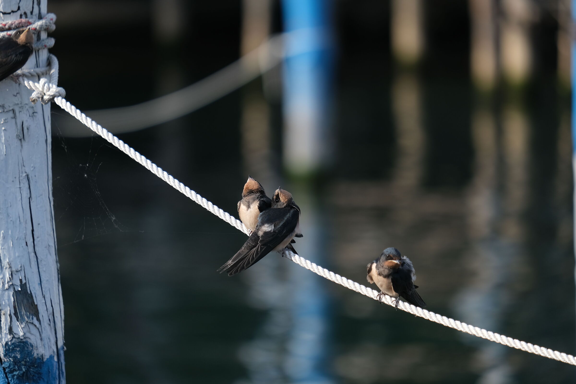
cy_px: 192
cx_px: 288
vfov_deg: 4.6
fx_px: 4800
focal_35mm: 300
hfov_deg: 6.9
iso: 160
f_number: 4.8
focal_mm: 200
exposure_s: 1/640
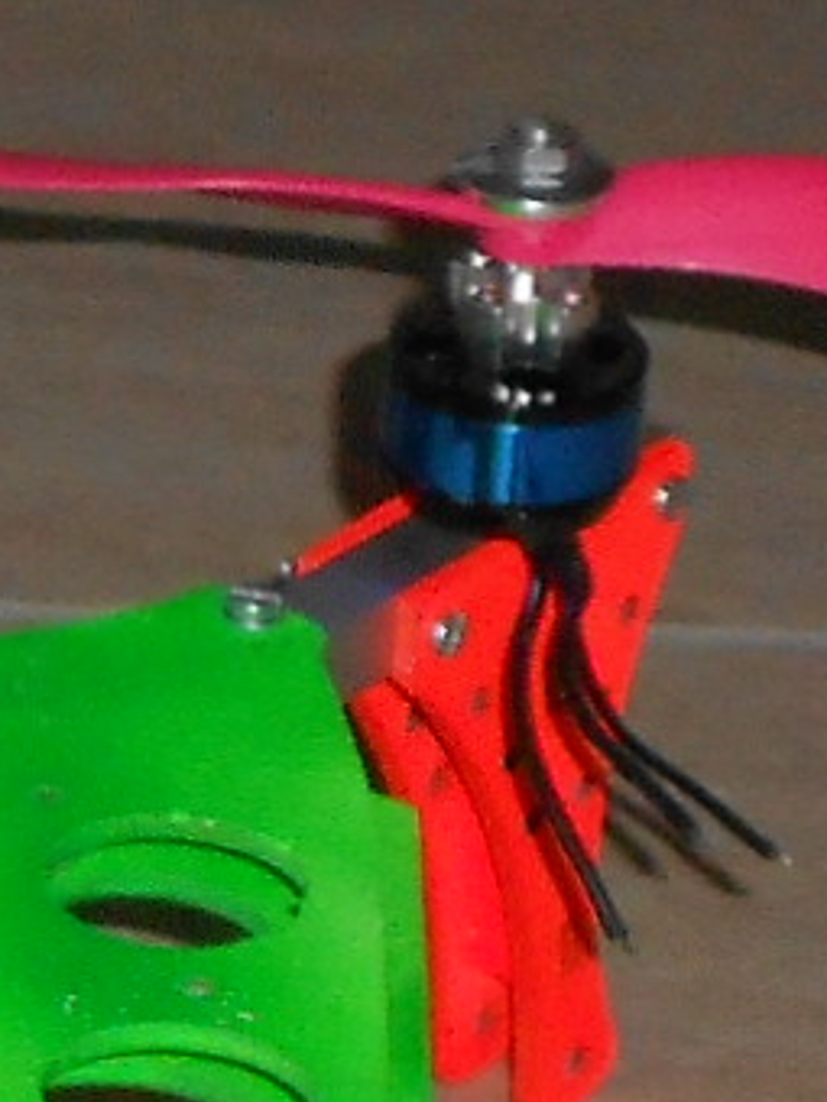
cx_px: -1408
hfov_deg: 4.9
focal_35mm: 295
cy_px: 1267
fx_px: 9397
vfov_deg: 6.7
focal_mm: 8.8
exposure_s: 1/60
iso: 200
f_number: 4.5
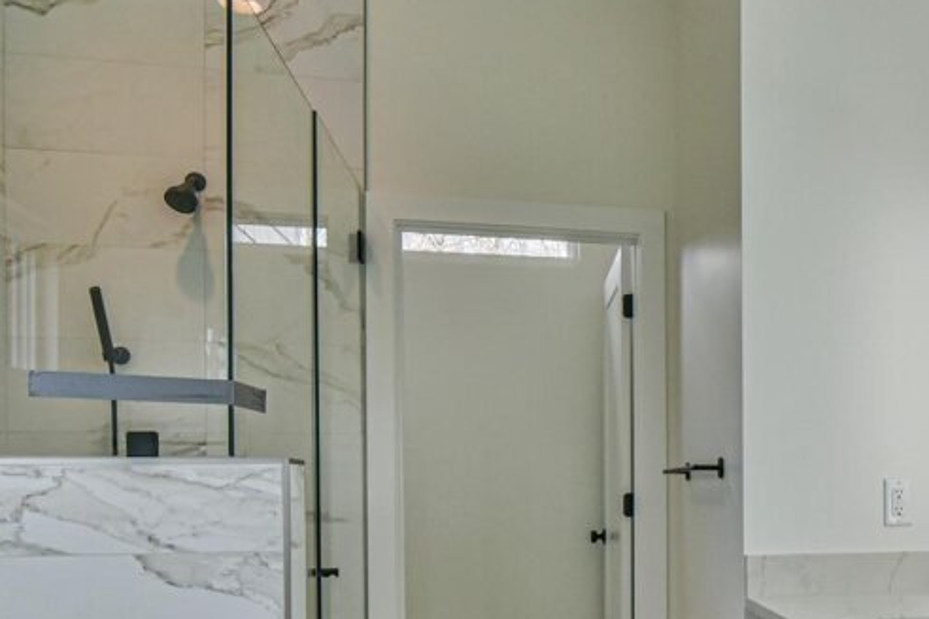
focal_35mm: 39
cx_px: 827
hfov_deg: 45.2
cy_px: 476
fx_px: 1006
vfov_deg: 33.4
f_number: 8
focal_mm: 16
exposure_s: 1/250
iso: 1600
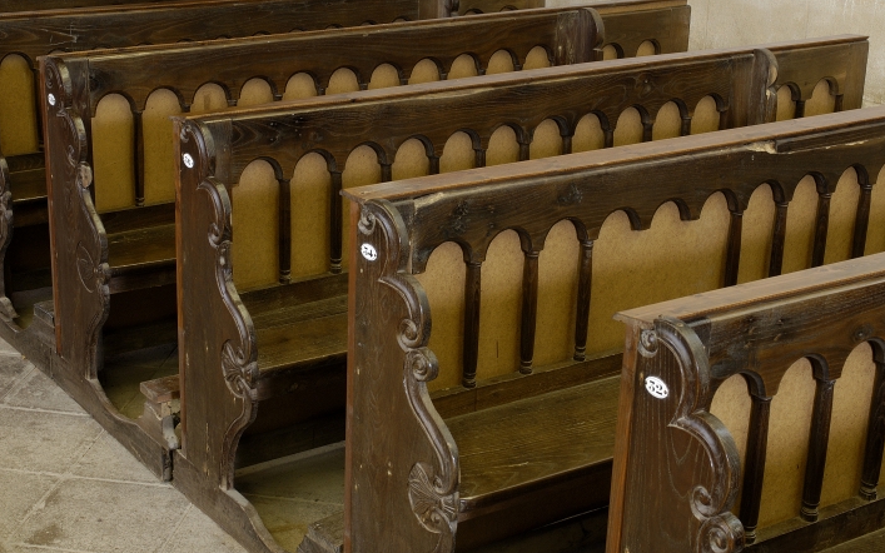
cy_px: 248
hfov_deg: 32.5
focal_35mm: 63
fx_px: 1520
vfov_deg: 20.6
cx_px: 418
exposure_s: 6
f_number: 14
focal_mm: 38
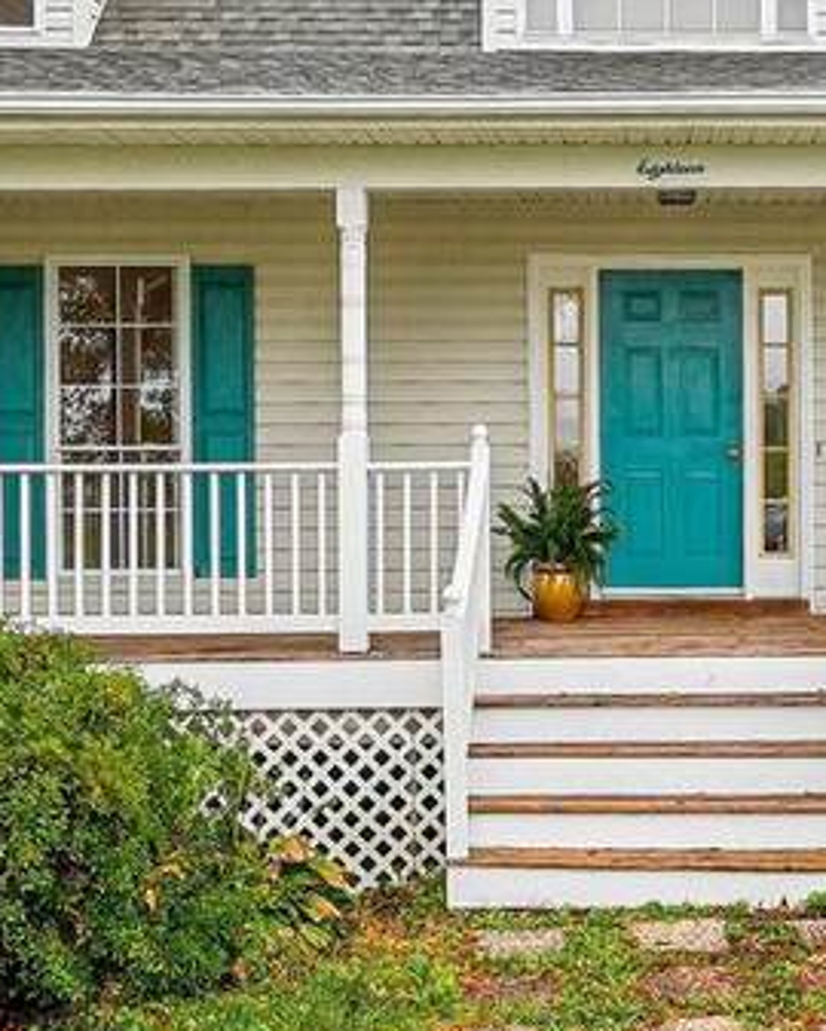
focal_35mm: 57
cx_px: 563
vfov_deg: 32.5
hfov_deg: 26.5
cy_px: 275
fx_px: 1740
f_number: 4
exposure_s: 1/60
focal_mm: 16
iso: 100
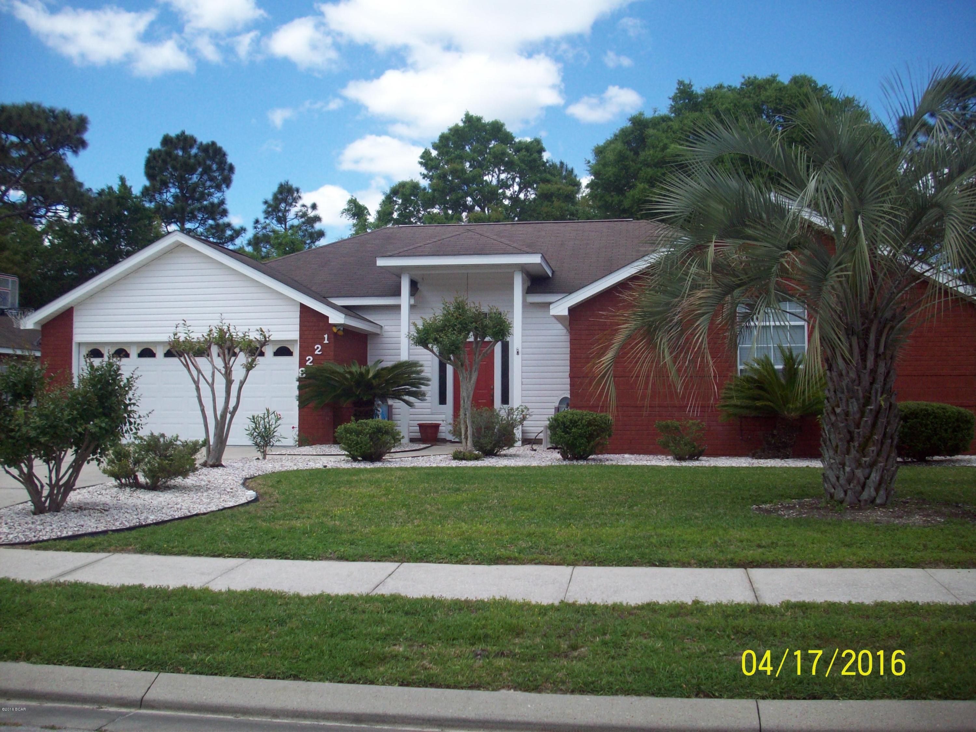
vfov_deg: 38.7
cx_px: 488
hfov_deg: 50.1
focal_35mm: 37
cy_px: 366
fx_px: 1043
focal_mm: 6.2
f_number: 5.6
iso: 80
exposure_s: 1/271
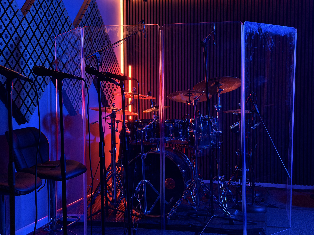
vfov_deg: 30.3
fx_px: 435
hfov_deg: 39.7
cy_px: 118
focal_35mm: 48
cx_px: 157
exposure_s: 1/40
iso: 500
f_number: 1.78
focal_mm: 6.76
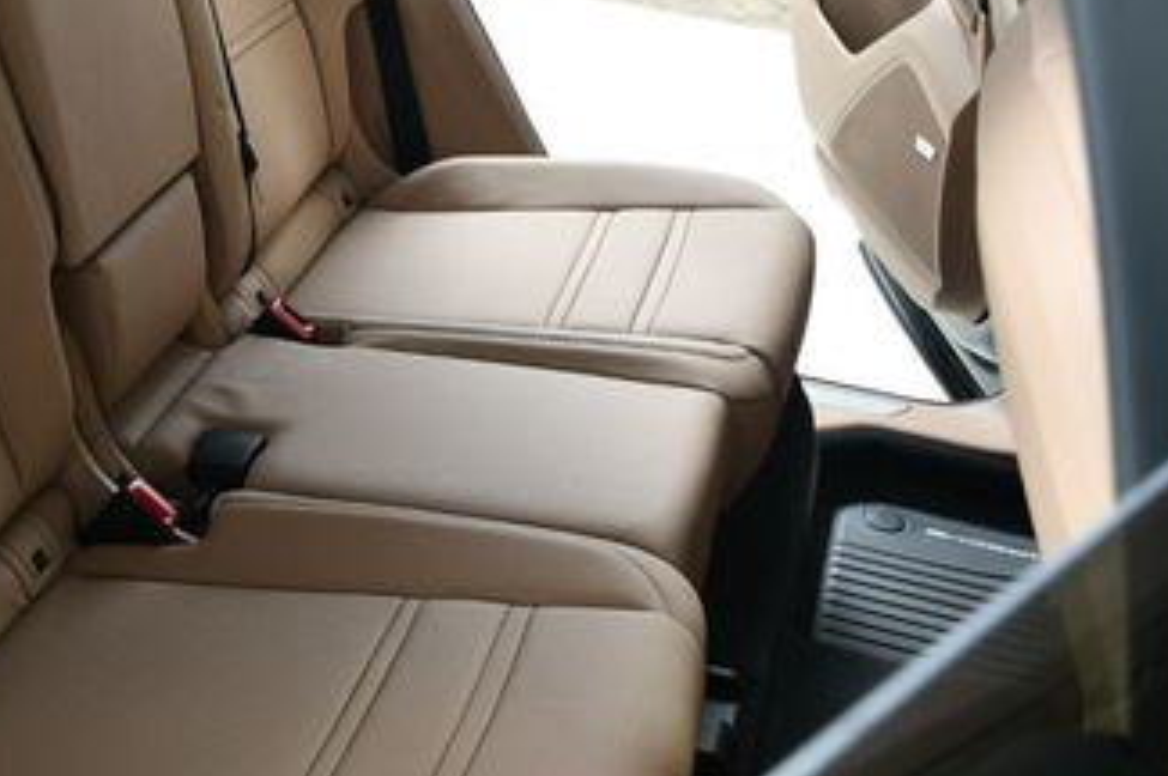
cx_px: 183
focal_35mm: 67
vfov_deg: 20.2
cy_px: 219
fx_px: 2172
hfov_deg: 29.2
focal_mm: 23
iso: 100
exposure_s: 1/160
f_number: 5
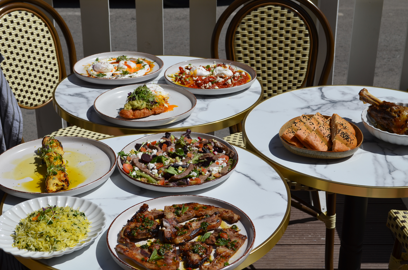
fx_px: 679
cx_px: 204
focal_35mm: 60
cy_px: 135
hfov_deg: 33.5
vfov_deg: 22.5
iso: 100
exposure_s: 1/400
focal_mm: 40
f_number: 10
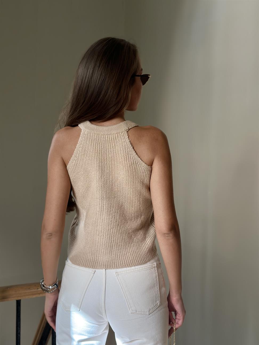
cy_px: 172
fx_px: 479
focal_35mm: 48
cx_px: 130
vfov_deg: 39.7
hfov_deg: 30.3
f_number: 1.78
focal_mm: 6.86
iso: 80
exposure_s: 1/50
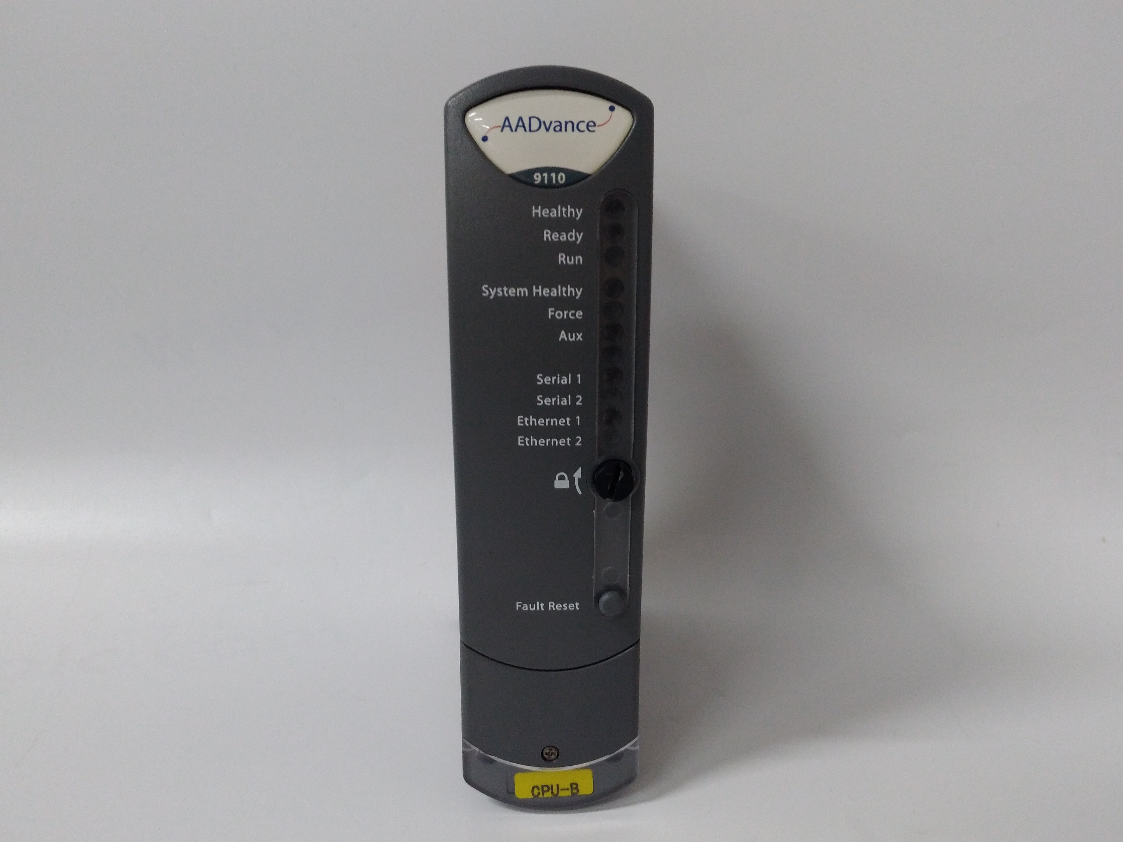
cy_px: 435
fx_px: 908
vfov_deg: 49.7
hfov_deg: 63.4
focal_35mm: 28
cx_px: 561
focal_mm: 3.79
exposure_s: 1/30
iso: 316
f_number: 2
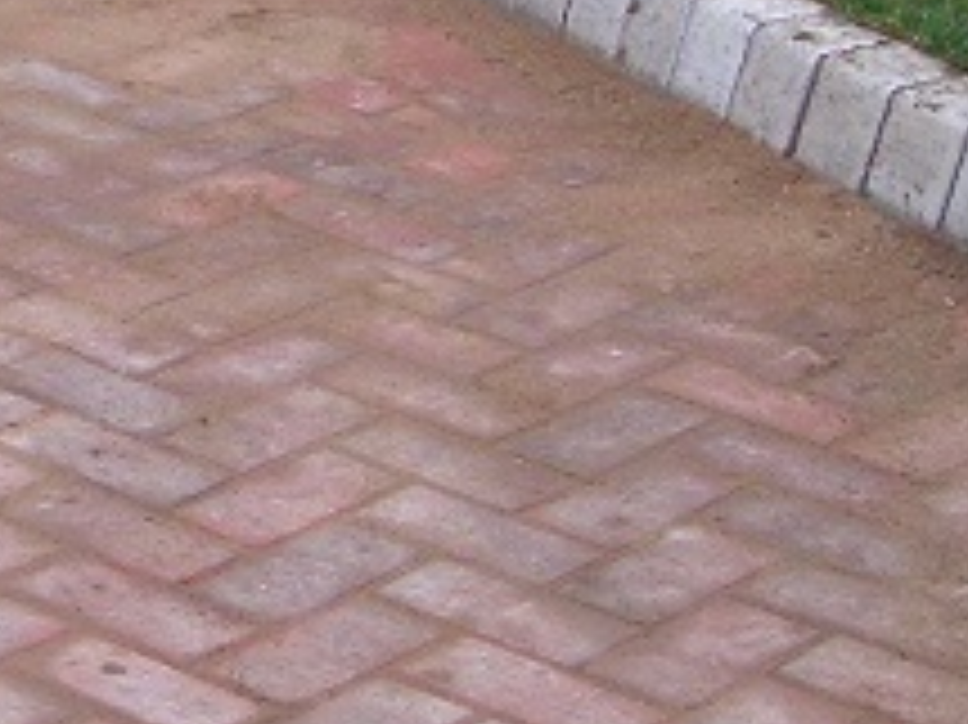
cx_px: -153
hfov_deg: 13.0
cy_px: 16
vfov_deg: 9.9
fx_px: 4136
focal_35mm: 148
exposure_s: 1/125
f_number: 3.1
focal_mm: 8.2
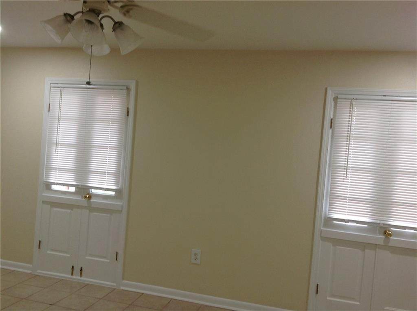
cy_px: 156
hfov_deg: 52.7
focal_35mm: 35
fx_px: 421
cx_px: 208
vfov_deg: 40.6
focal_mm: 4.28
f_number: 2.4
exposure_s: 1/30
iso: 50
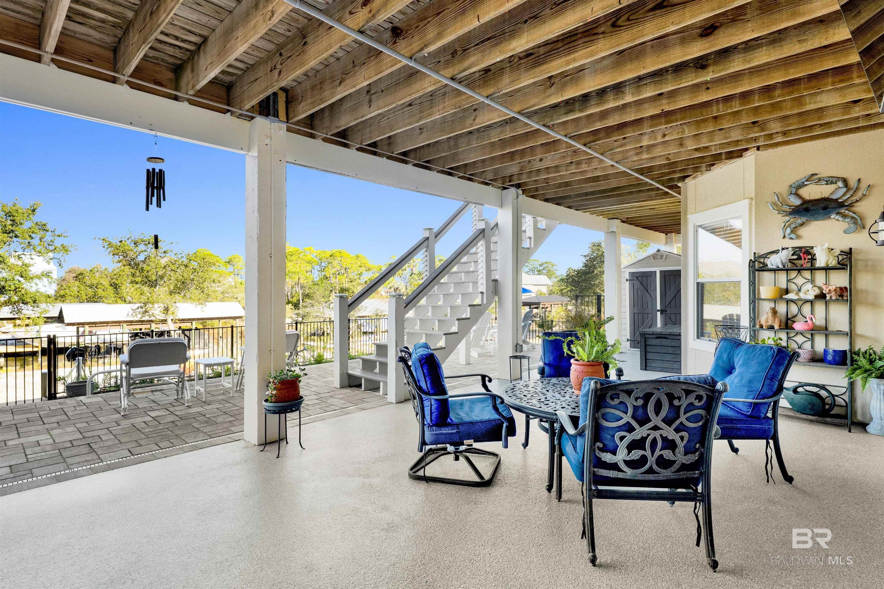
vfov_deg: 67.4
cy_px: 294
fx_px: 442
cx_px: 442
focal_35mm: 18
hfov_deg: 90.0
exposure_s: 1/320
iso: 500
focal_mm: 18
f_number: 11
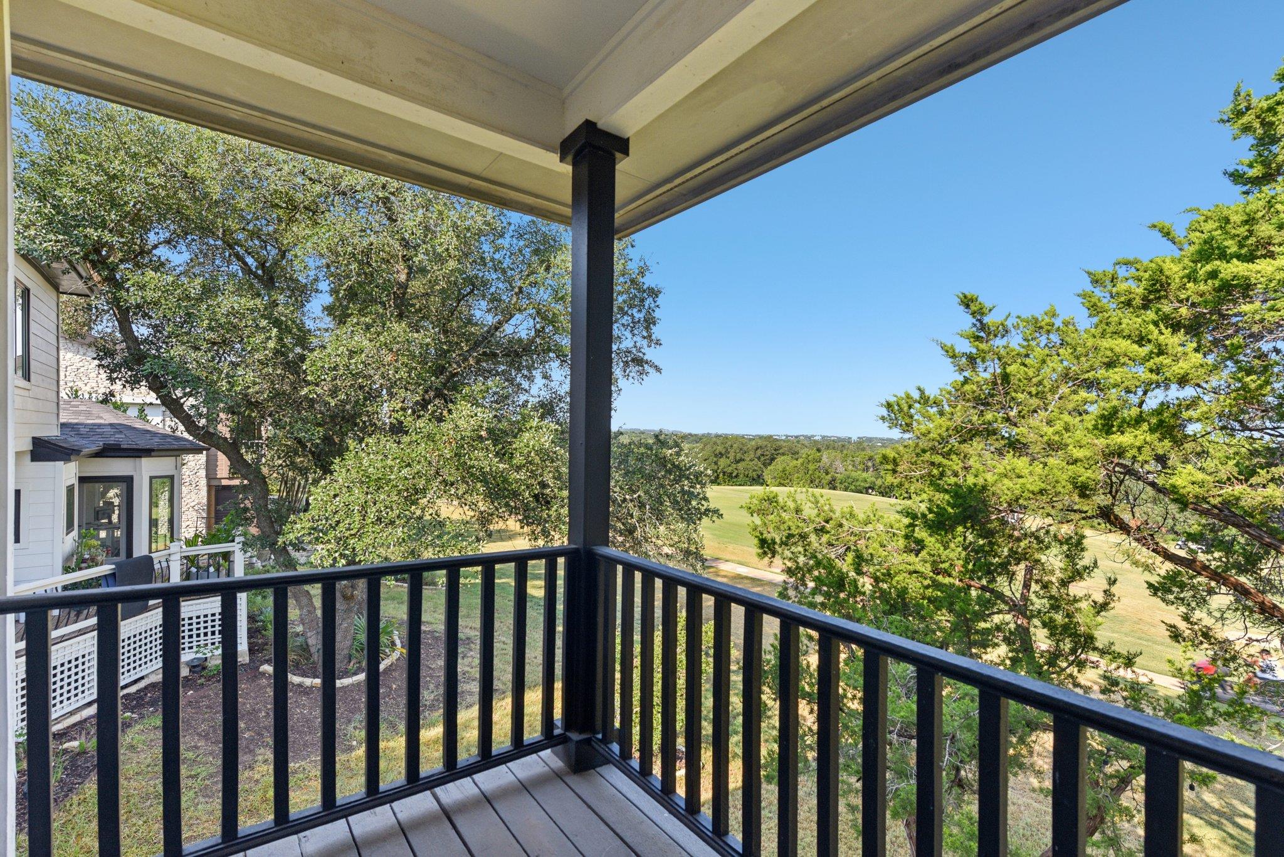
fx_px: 571
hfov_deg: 96.7
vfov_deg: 73.8
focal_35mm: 16
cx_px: 642
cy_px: 428
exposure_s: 1/100
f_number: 8
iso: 100
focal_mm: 16
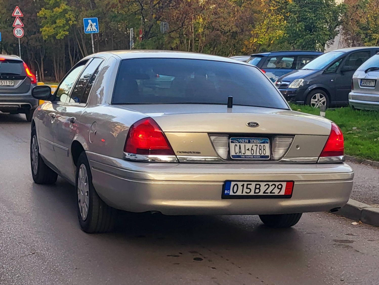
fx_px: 285
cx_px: 190
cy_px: 142
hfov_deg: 67.3
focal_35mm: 26
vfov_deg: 53.1
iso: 40
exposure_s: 1/556
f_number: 1.8
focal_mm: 5.4
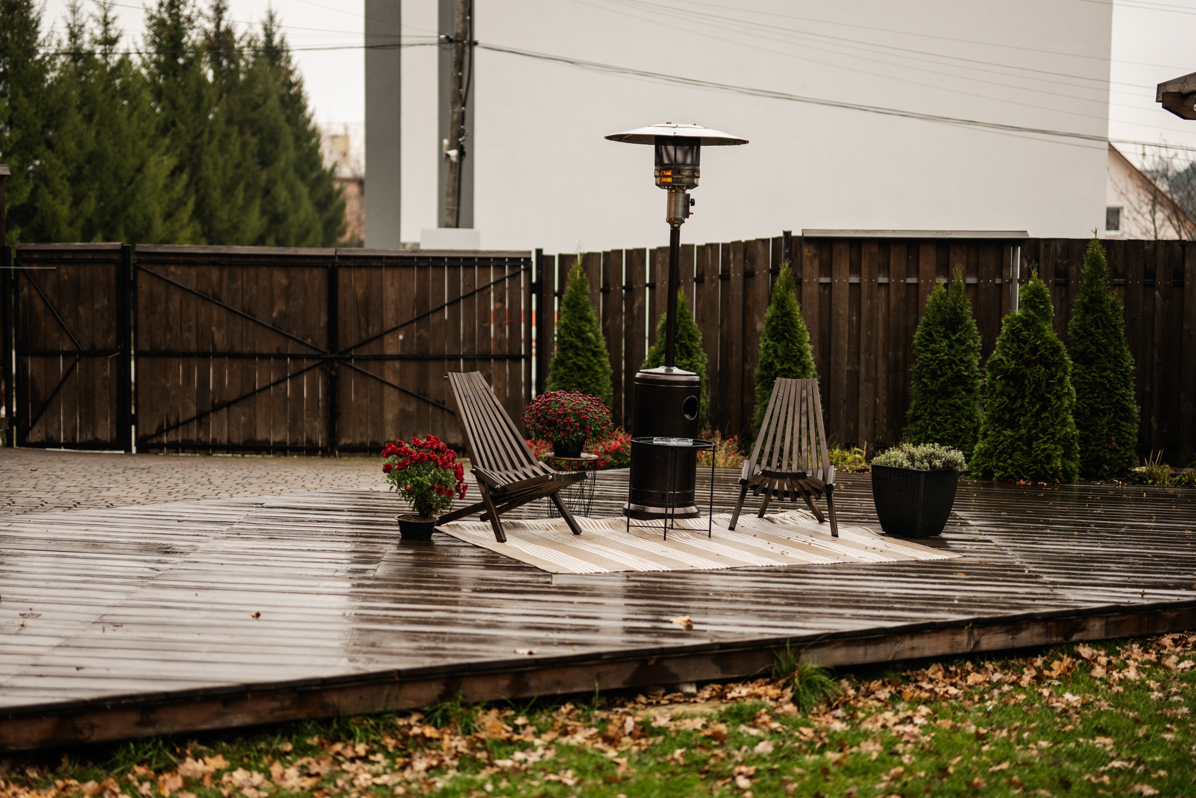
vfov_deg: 27.0
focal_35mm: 50
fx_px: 1661
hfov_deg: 39.6
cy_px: 399
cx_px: 598
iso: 640
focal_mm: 50
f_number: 1.2
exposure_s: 1/1600
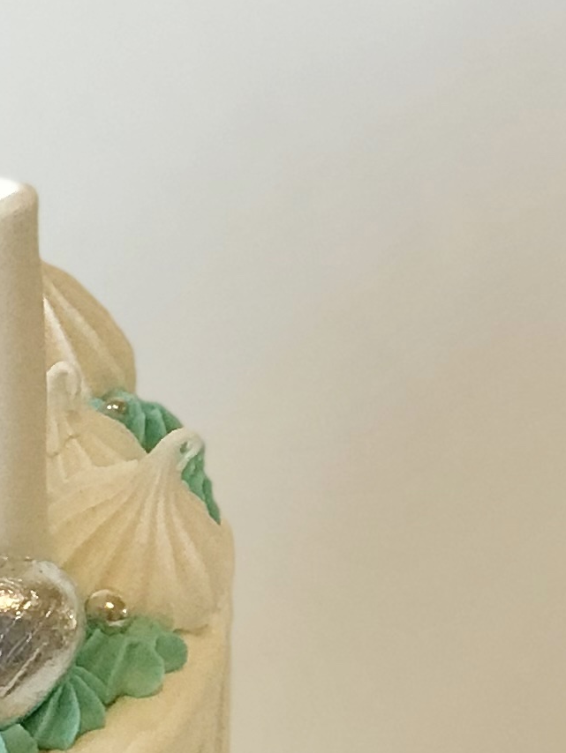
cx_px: -420
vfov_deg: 7.3
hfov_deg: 5.5
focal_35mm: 269
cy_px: 688
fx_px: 5862
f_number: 2.8
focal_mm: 6.6
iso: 40
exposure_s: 1/50
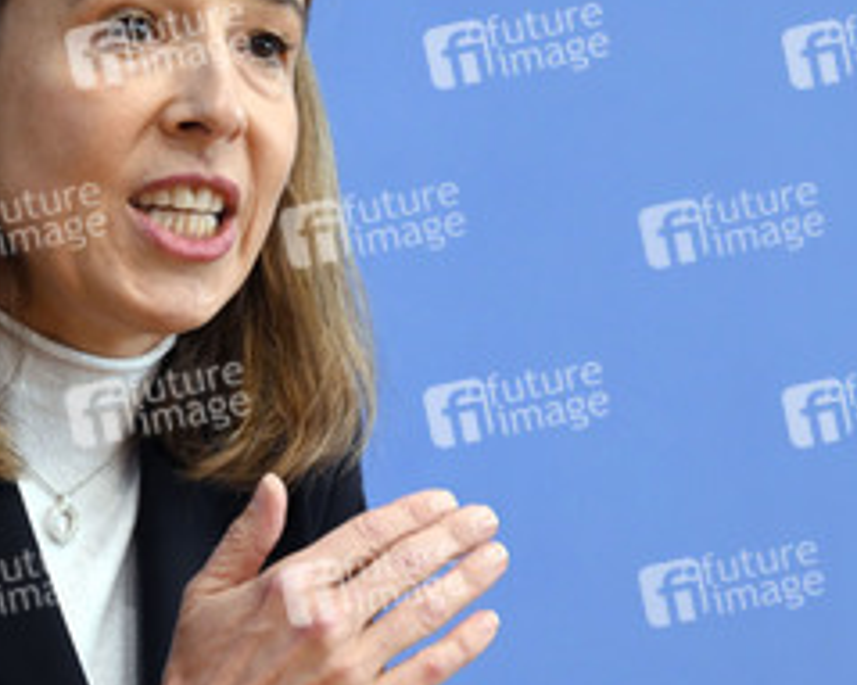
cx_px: 63
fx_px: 3372
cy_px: 316
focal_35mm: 133
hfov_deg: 14.3
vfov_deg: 11.6
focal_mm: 75
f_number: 5.6
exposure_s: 1/400
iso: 3200
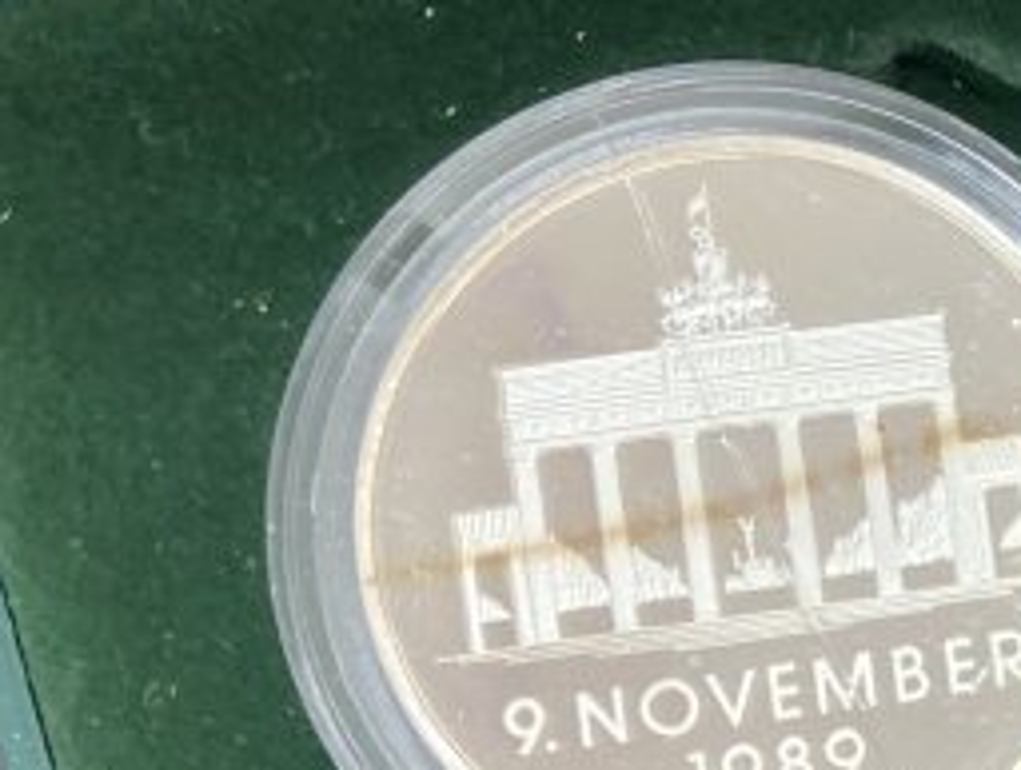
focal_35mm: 88
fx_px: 2600
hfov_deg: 19.4
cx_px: 1535
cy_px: 537
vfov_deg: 16.8
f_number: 1.8
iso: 125
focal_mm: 3.99
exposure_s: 1/50
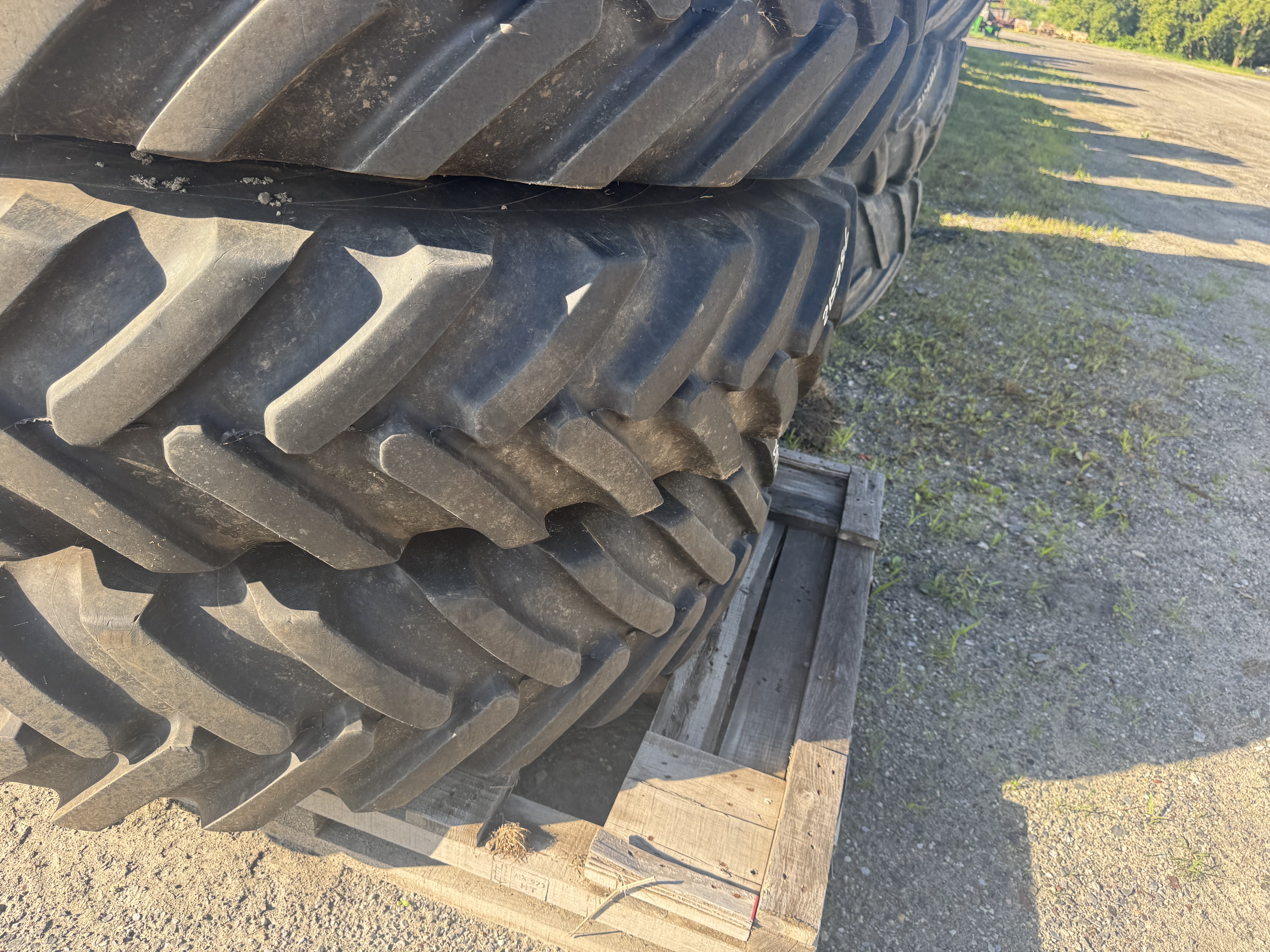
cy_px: 476
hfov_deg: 71.6
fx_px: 881
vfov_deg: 56.8
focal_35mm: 24
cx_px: 635
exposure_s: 1/412
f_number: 1.78
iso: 80
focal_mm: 6.76
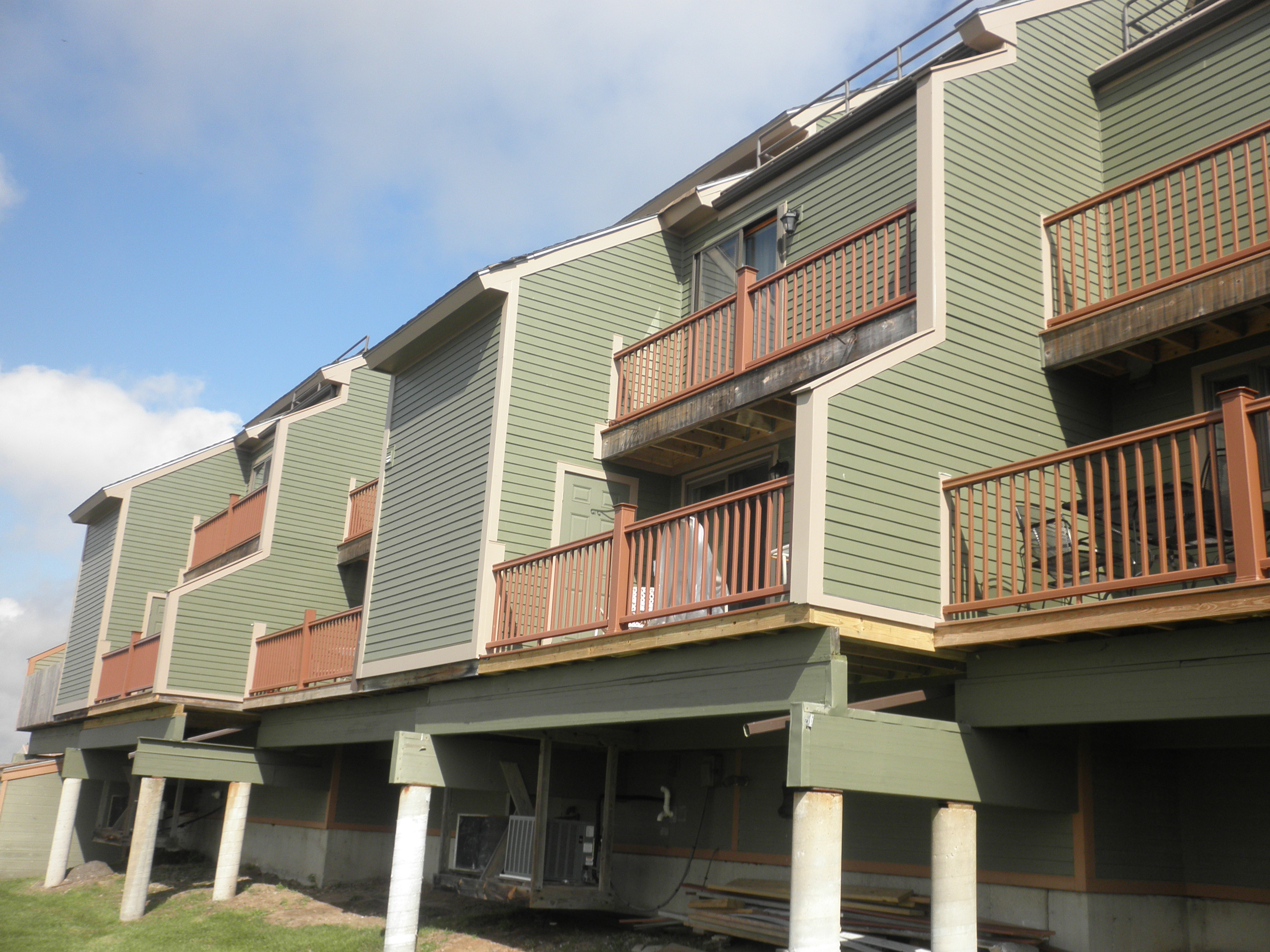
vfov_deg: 40.7
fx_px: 1284
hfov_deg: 52.6
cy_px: 476
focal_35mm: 35
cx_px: 635
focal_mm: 6.1
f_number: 9.1
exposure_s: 1/80
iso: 64
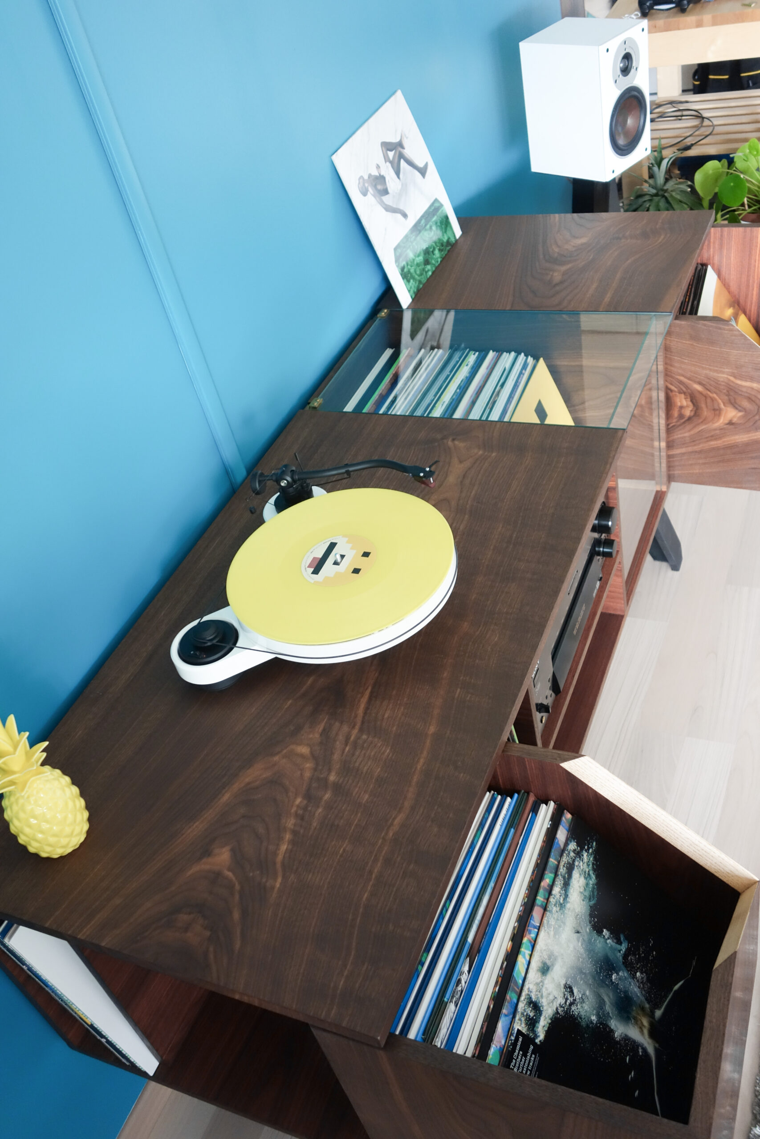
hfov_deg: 40.0
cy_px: 570
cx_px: 380
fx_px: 1045
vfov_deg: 57.2
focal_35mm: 33
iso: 800
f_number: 2.5
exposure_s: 1/30
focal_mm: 12.18
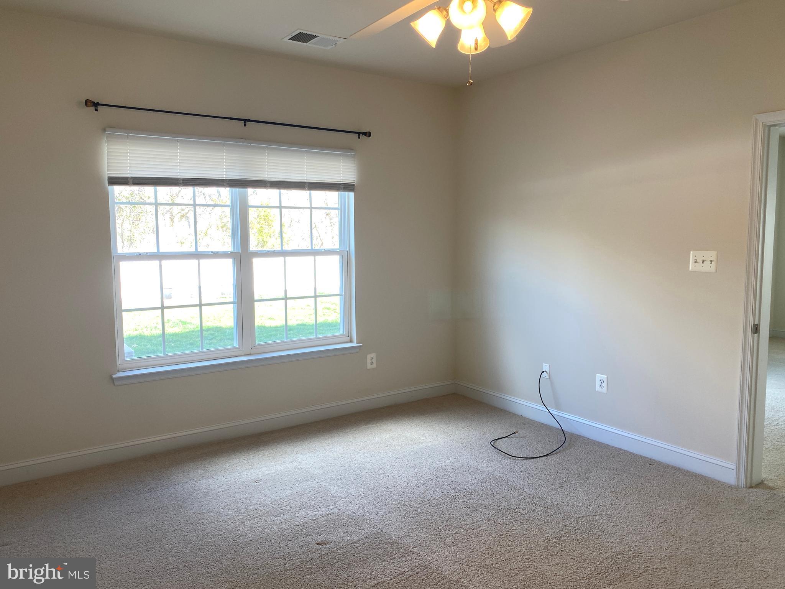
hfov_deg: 67.3
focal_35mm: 26
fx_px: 590
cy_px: 294
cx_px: 392
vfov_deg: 53.1
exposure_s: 1/120
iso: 64
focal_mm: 4.25
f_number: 1.8
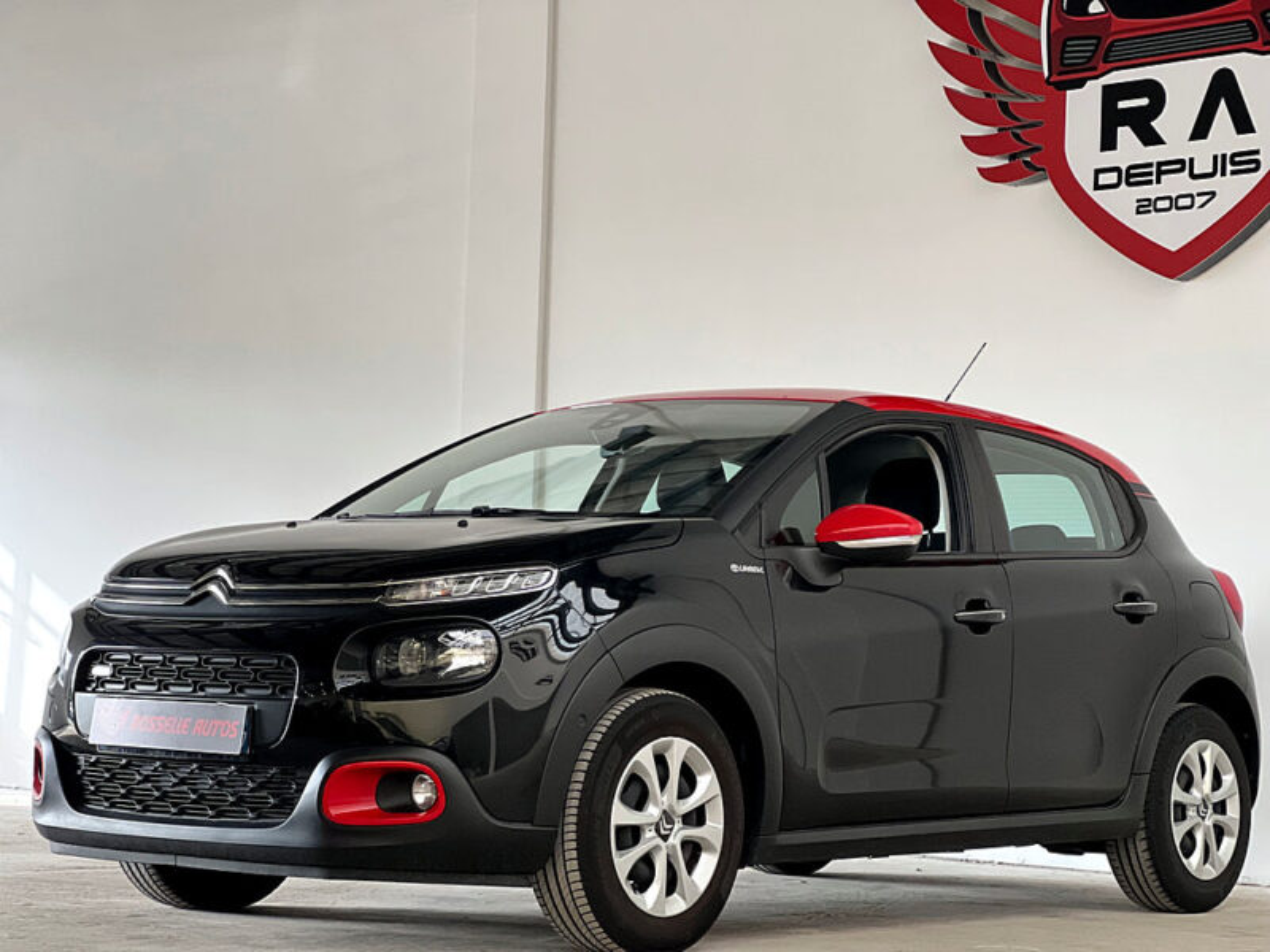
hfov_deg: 25.3
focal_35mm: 77
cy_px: 476
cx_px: 635
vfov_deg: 19.1
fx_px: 2825
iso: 160
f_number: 2.8
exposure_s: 1/121
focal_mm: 9
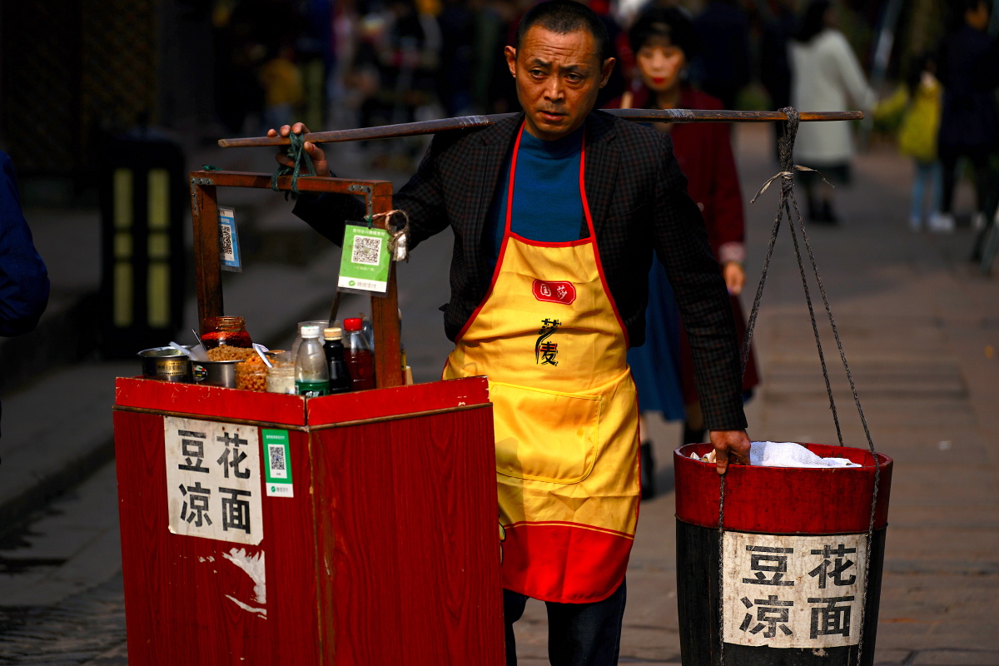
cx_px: 500
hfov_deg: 10.3
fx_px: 5550
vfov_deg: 6.9
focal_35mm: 200
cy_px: 333
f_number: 4.5
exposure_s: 1/2000
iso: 100
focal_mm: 200
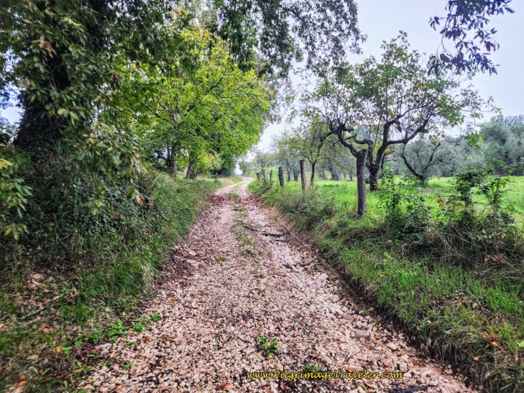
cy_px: 196
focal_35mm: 23
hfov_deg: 73.9
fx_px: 348
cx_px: 262
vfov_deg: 58.9
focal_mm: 6.4
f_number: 1.8
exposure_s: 1/60
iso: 640
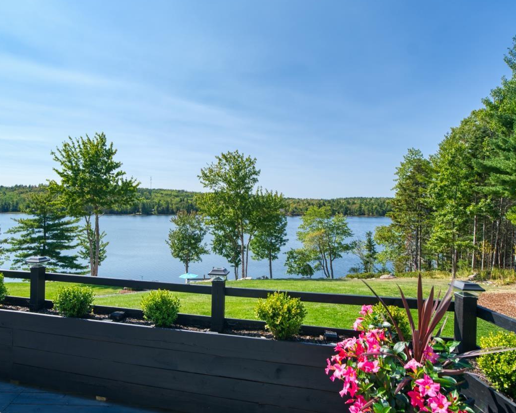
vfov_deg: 65.5
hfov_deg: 77.1
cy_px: 204
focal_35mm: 21
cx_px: 219
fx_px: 321
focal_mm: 13
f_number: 5.6
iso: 100
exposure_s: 1/1000
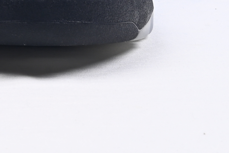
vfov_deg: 5.3
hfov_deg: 8.1
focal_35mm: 250
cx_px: -111
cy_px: -206
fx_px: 1591
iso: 100
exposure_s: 1/2
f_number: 16
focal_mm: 41
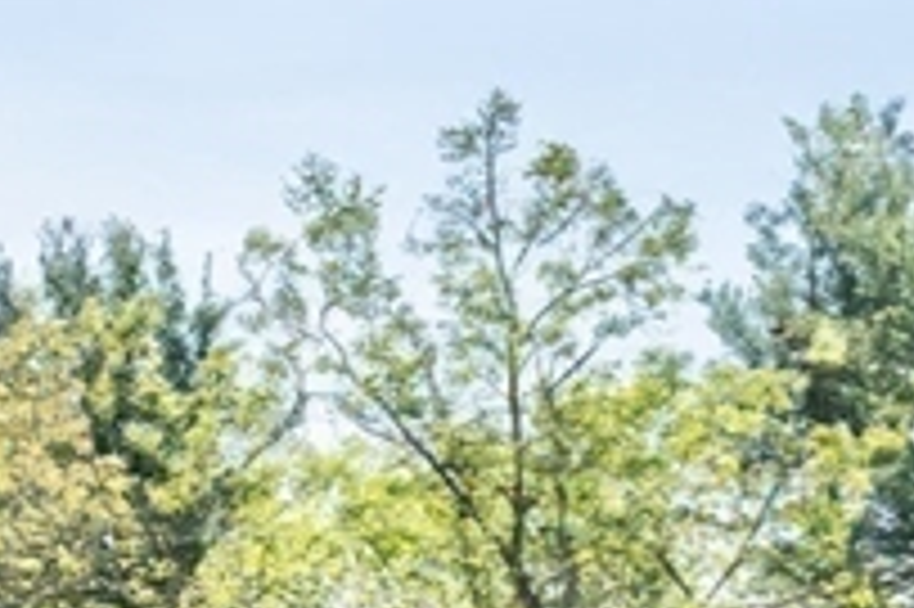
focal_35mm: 121
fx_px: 3069
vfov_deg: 10.4
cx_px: -518
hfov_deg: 15.4
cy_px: 1214
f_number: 16
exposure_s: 1/50
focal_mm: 24
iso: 64
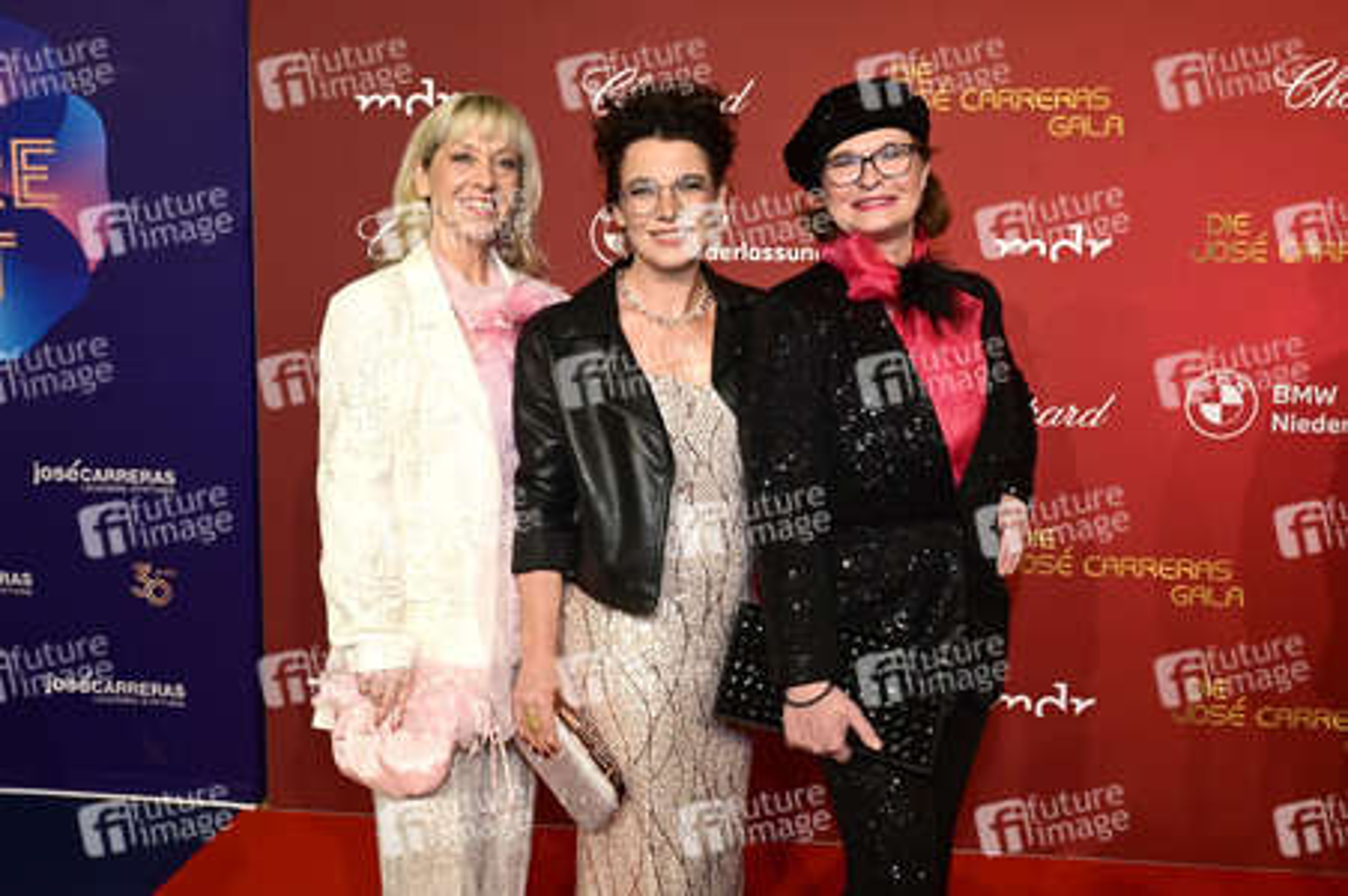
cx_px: 674
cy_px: 448
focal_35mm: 29
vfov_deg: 44.9
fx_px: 1085
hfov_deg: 63.7
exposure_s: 1/160
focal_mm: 29
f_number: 8
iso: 1600
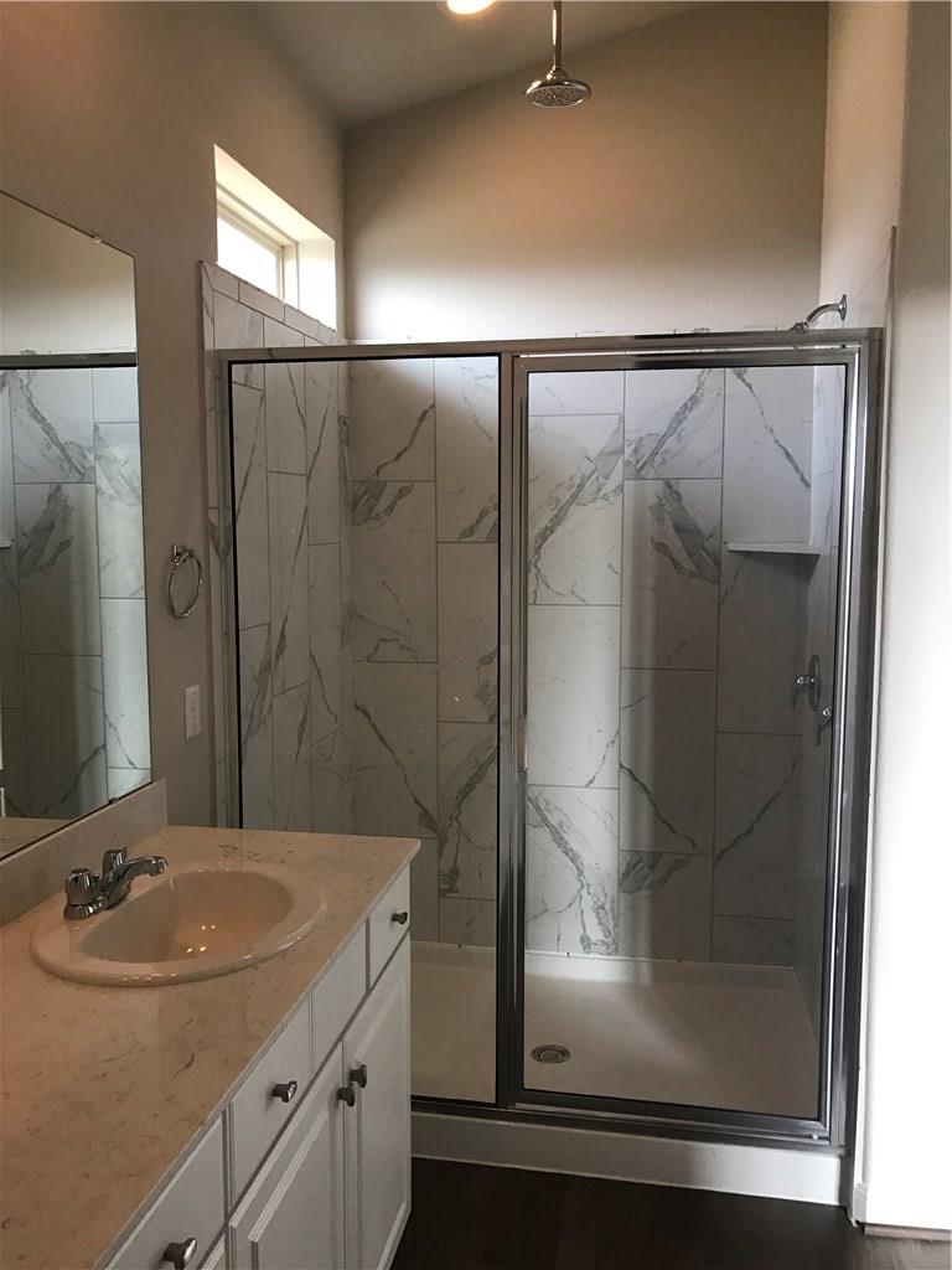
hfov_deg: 49.7
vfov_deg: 63.4
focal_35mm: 28
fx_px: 1027
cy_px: 635
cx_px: 476
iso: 40
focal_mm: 3.99
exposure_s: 1/20
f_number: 1.8
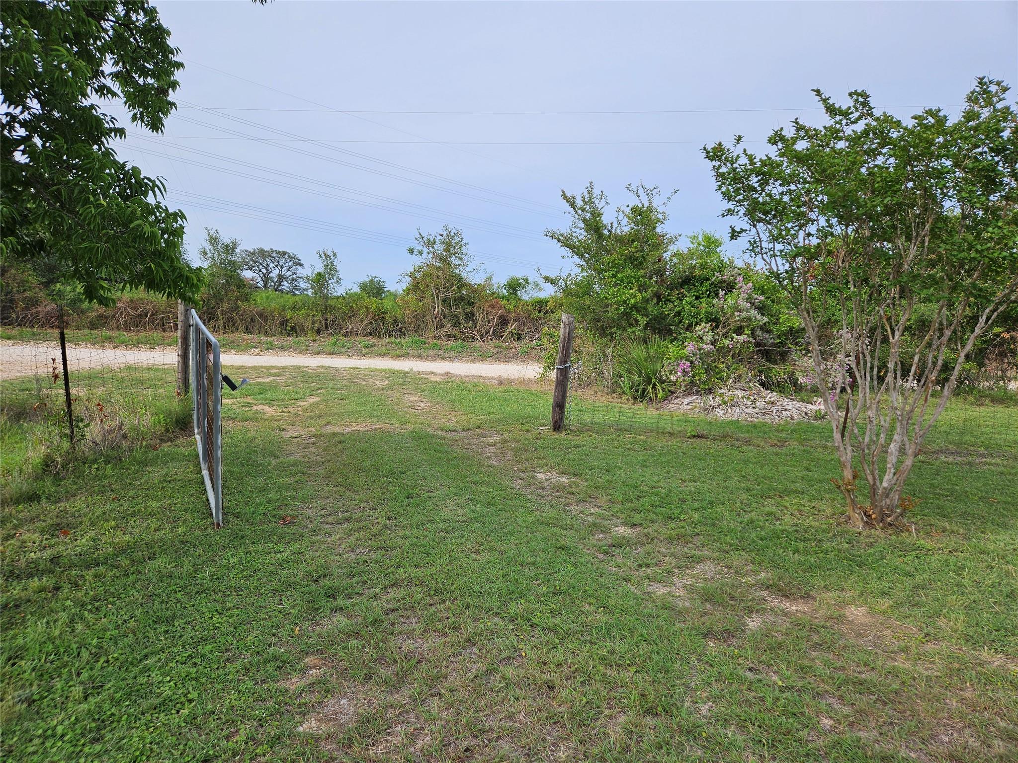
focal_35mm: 23
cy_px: 382
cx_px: 509
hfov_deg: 73.9
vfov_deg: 58.9
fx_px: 676
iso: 25
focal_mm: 5.4
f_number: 1.8
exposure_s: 1/1829
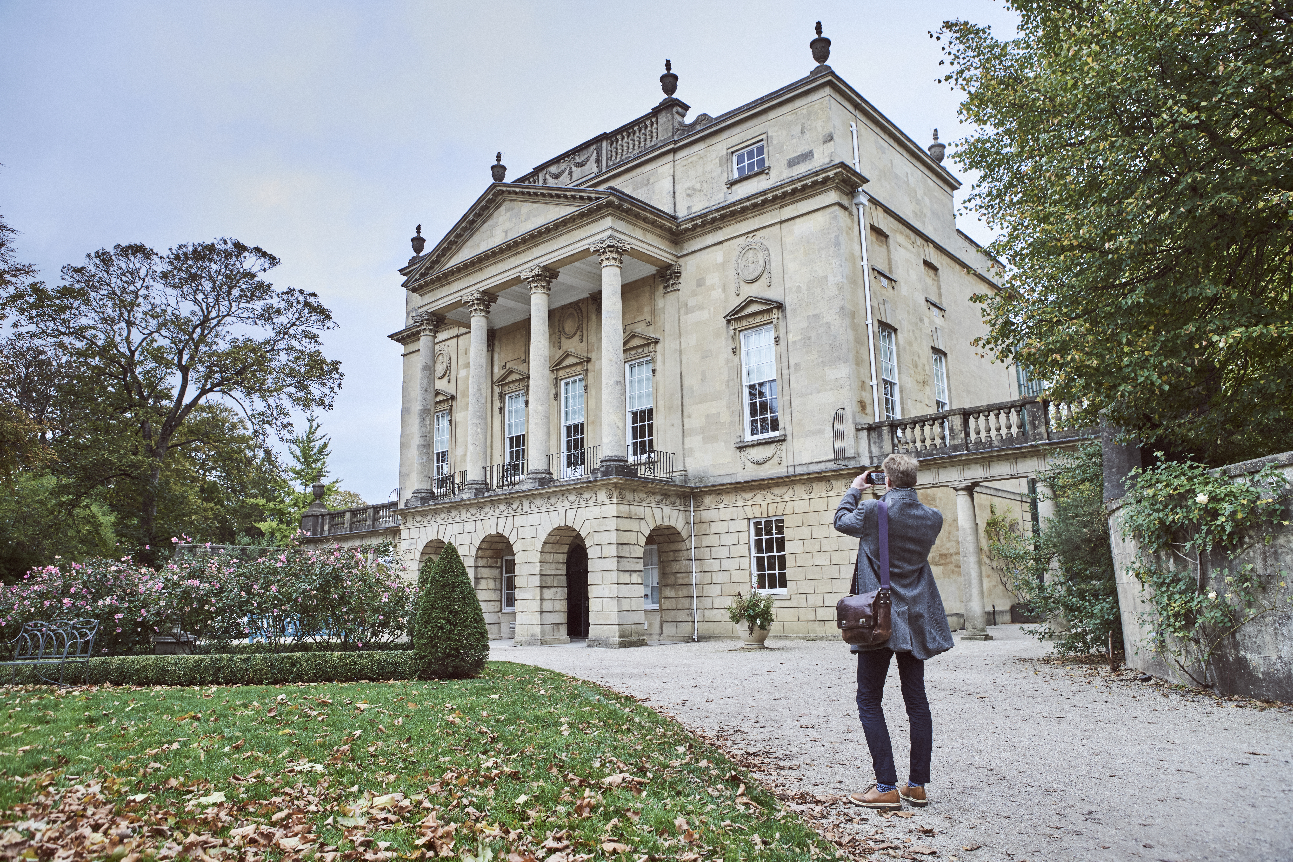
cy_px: 431
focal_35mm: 24
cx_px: 646
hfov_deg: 73.7
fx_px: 862
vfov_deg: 53.1
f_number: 5.6
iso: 800
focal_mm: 24
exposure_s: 1/320
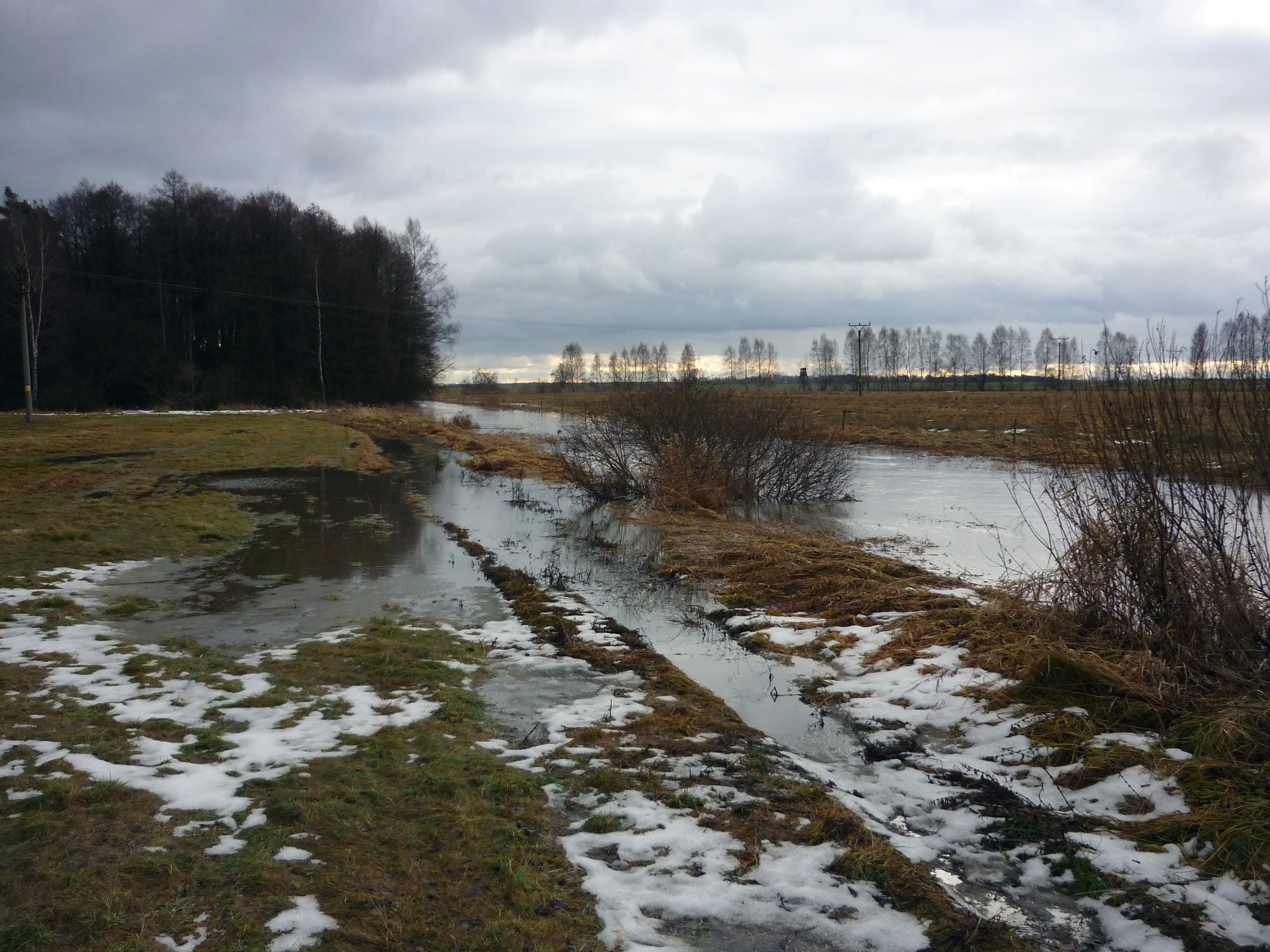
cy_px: 476
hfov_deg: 55.4
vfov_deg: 42.9
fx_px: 1211
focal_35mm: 33
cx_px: 635
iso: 200
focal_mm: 5.5
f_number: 2.8
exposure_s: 1/800
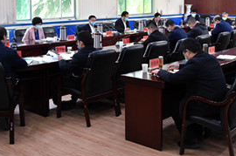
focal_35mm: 48
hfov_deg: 41.2
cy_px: 33
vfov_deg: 27.4
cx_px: 123
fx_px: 314
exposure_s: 1/125
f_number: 3.5
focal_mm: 18
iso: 1600
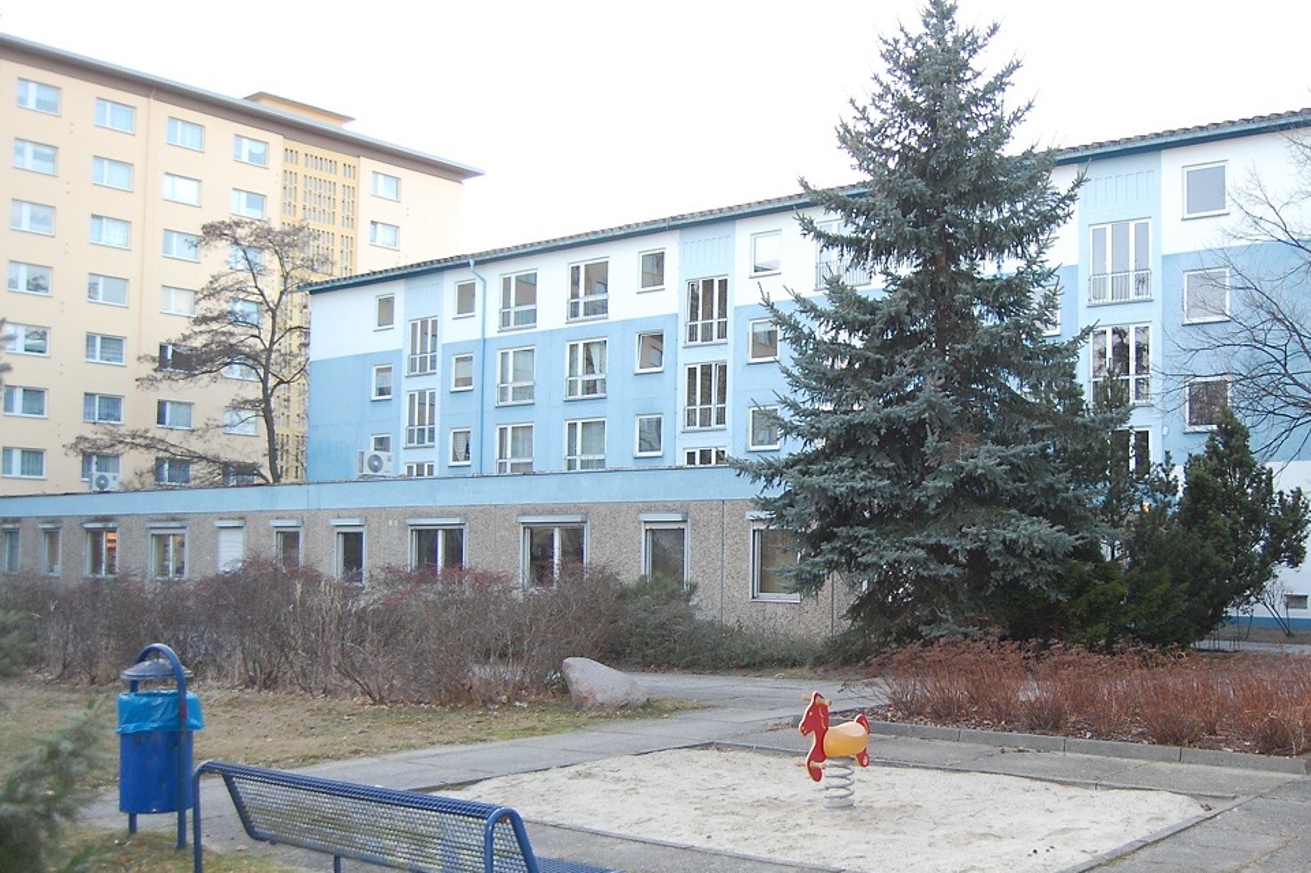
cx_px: 815
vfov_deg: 37.1
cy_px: 509
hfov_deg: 53.1
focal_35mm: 36
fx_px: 1297
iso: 400
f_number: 3.5
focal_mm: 19
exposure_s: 1/125
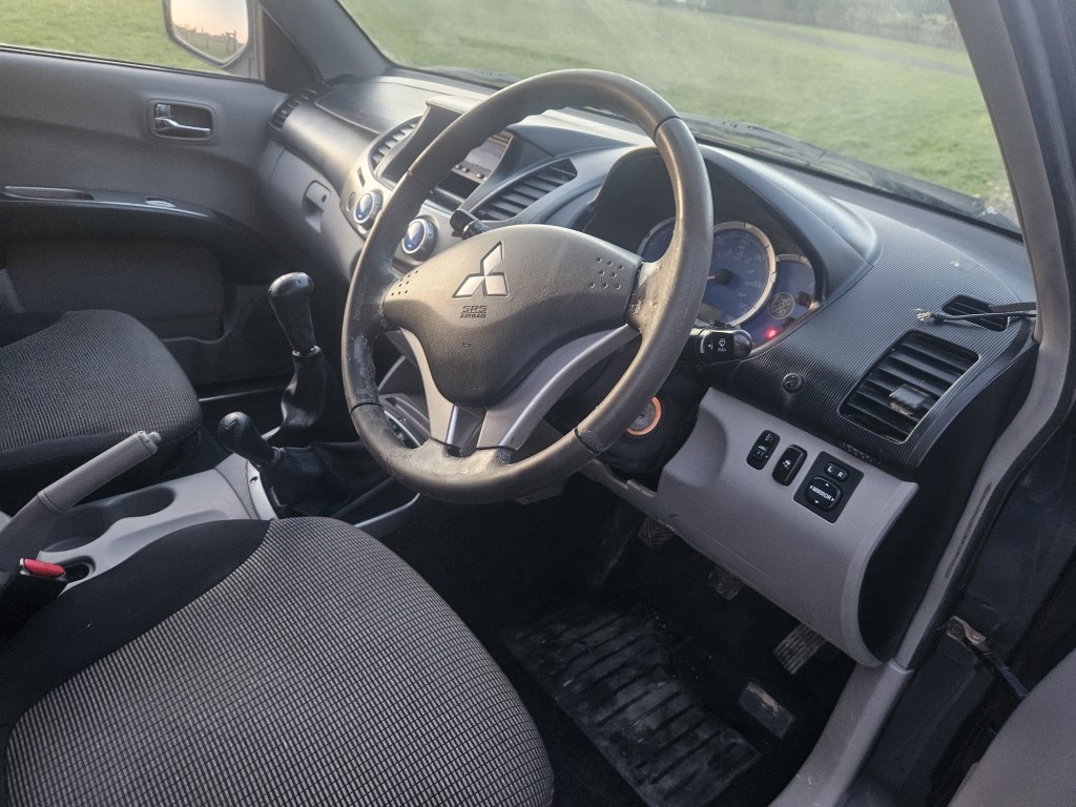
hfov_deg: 73.9
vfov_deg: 58.9
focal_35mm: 23
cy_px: 404
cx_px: 538
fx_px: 715
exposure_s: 1/25
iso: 800
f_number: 1.8
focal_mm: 5.4
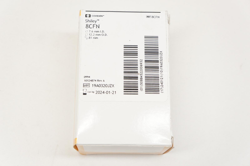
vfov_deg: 24.3
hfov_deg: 36.0
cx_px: 125
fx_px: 385
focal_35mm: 56
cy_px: 83
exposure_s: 1/60
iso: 400
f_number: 6.3
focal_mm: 37
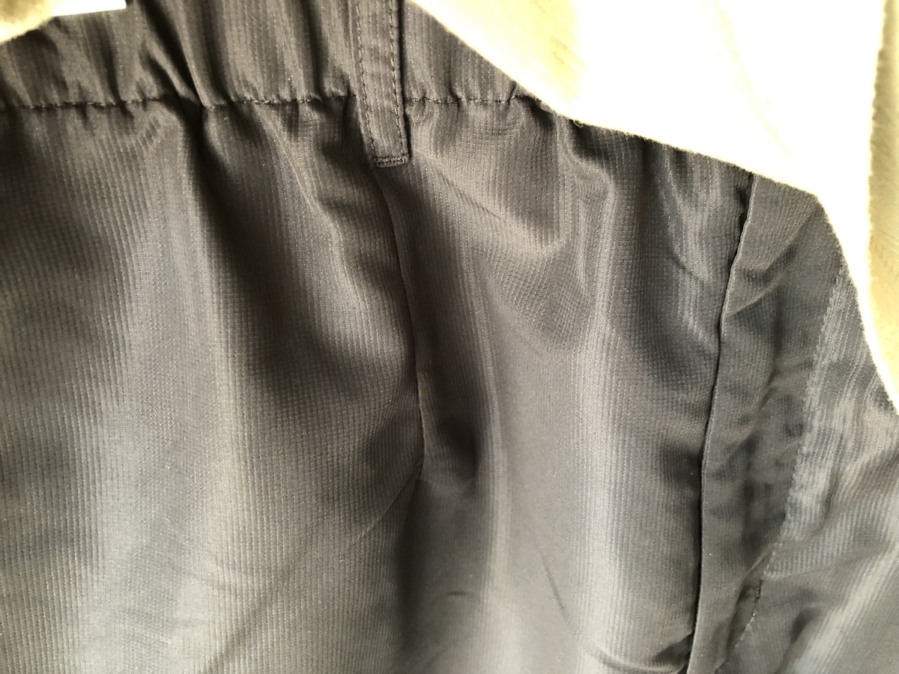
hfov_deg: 63.4
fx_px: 727
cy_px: 337
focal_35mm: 28
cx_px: 450
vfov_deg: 49.7
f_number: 1.8
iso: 100
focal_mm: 4
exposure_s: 1/9
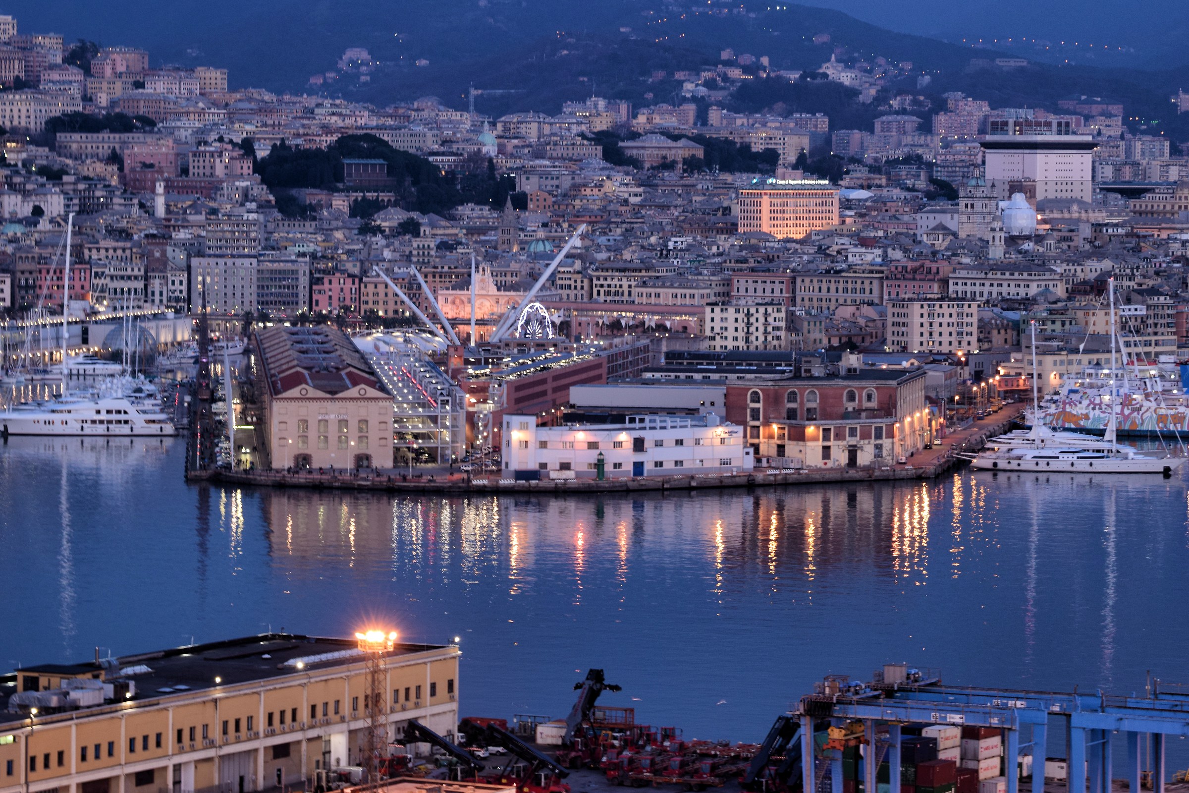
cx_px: 594
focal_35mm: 142
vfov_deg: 9.6
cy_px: 396
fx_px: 4706
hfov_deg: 14.4
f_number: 6.3
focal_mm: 95
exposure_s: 1/8
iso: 500
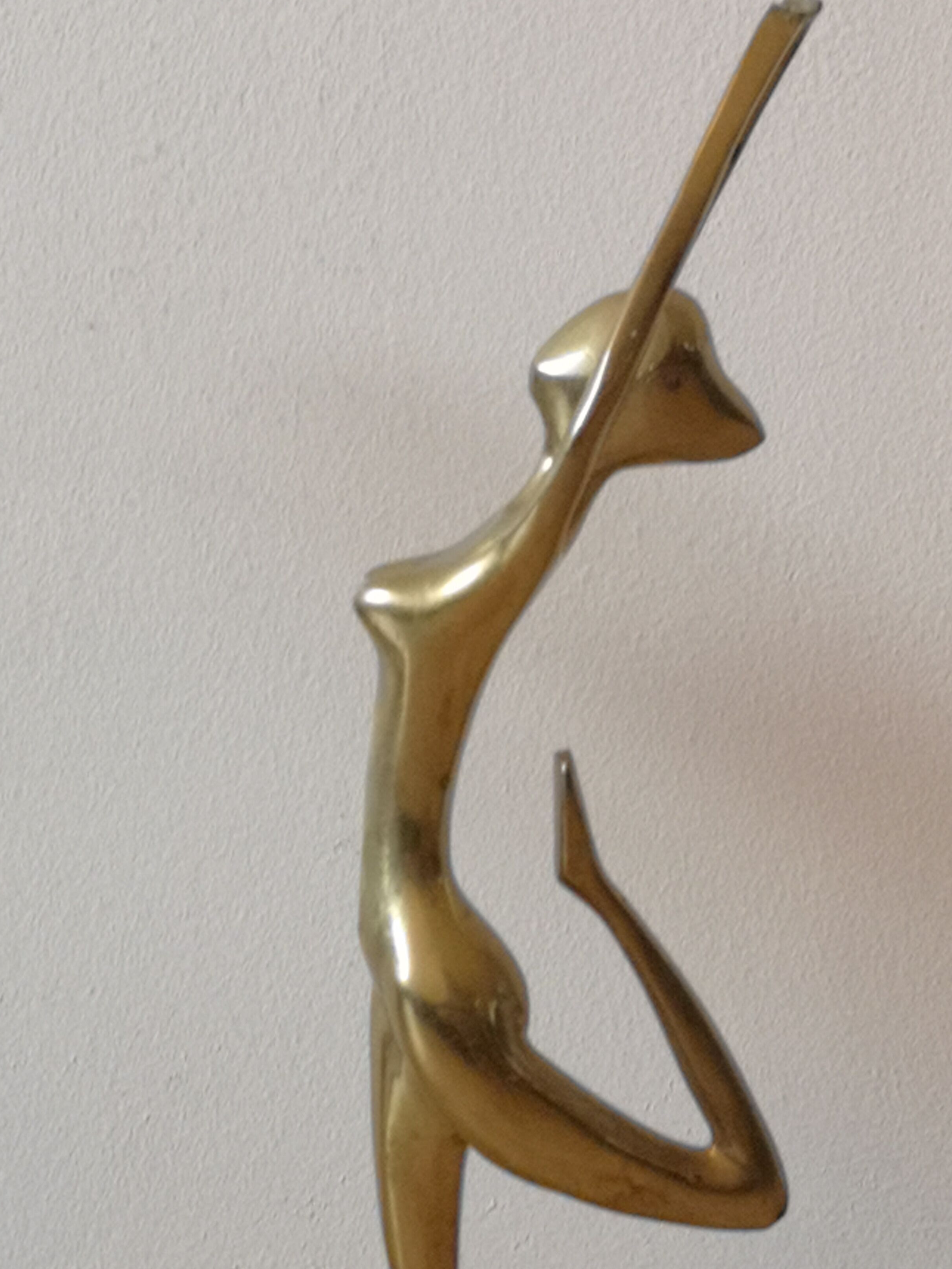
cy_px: 674
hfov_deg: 13.0
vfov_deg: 17.3
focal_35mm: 114
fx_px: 4180
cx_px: 427
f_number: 2.4
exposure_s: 1/33.3
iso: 160
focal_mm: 3.95
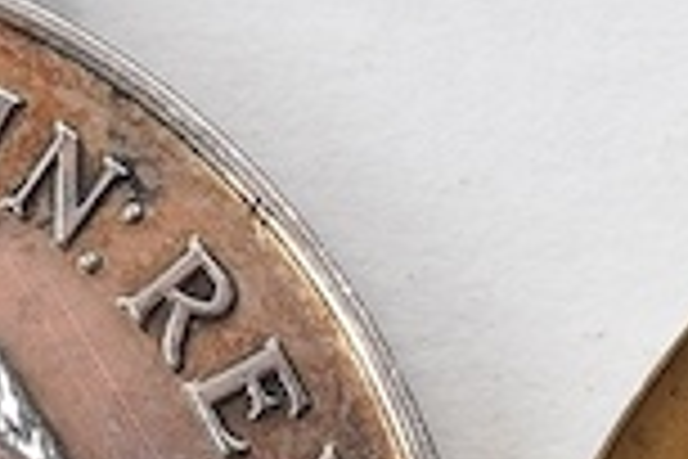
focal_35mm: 330
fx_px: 6306
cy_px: 585
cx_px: 362
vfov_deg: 4.2
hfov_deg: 6.2
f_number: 20
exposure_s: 1/60
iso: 100
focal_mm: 30
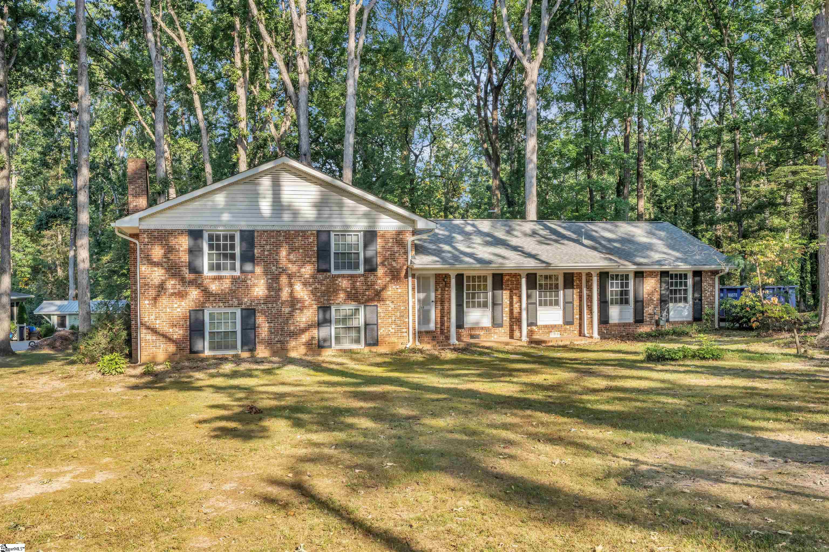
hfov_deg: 59.5
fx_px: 725
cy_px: 276
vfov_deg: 41.7
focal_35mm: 32
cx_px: 414
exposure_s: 1/125
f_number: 9
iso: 320
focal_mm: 31.5
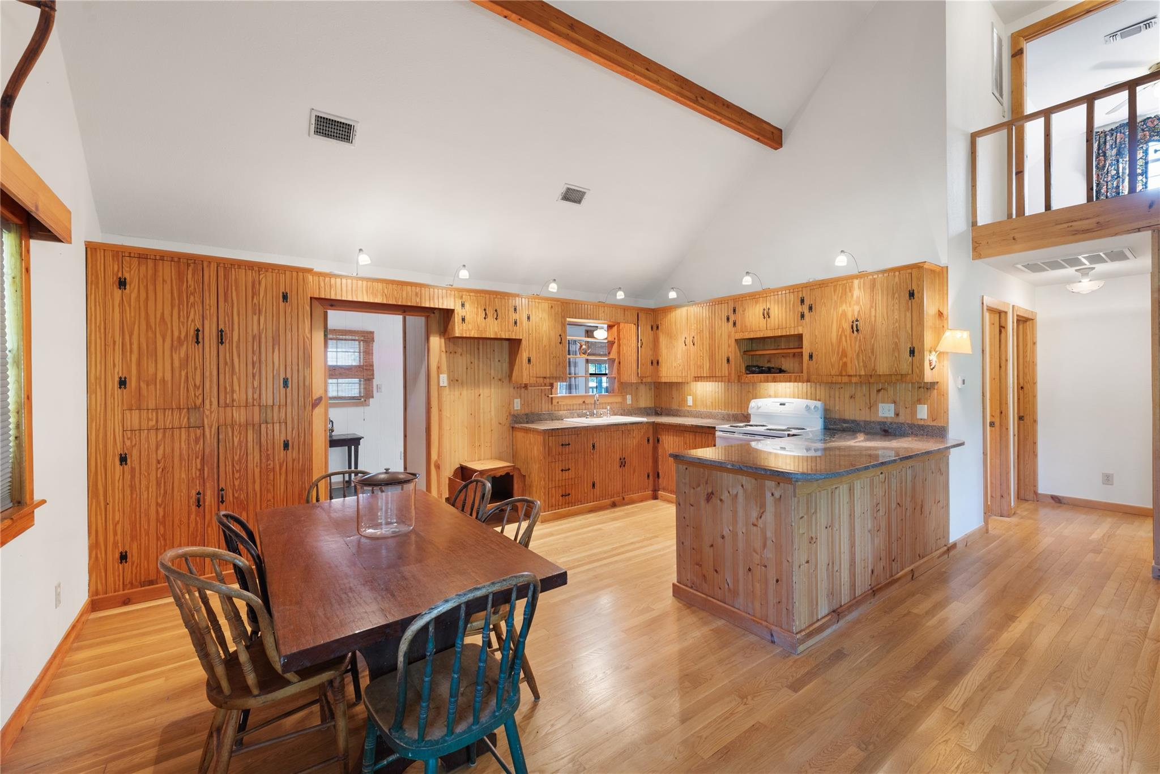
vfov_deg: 77.3
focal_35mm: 15
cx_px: 580
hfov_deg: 100.4
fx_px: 483
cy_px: 387
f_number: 8
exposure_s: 1
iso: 400
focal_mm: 15
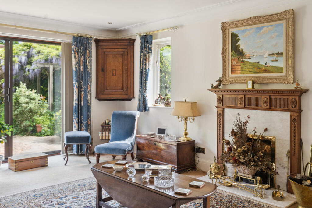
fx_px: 286
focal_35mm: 33
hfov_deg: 57.2
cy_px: 104
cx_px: 156
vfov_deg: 40.0
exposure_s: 1/15
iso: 320
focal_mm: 33
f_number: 6.3
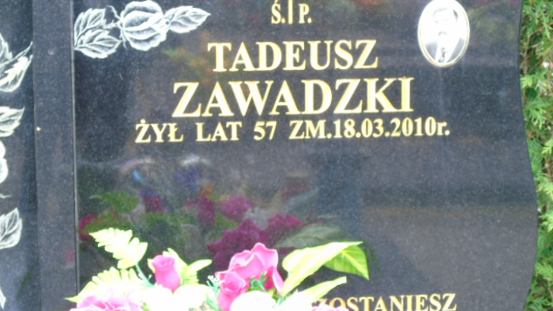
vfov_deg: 10.2
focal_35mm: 119
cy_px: 160
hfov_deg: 18.0
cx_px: 277
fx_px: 1745
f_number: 4.4
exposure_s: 1/30
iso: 160
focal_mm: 19
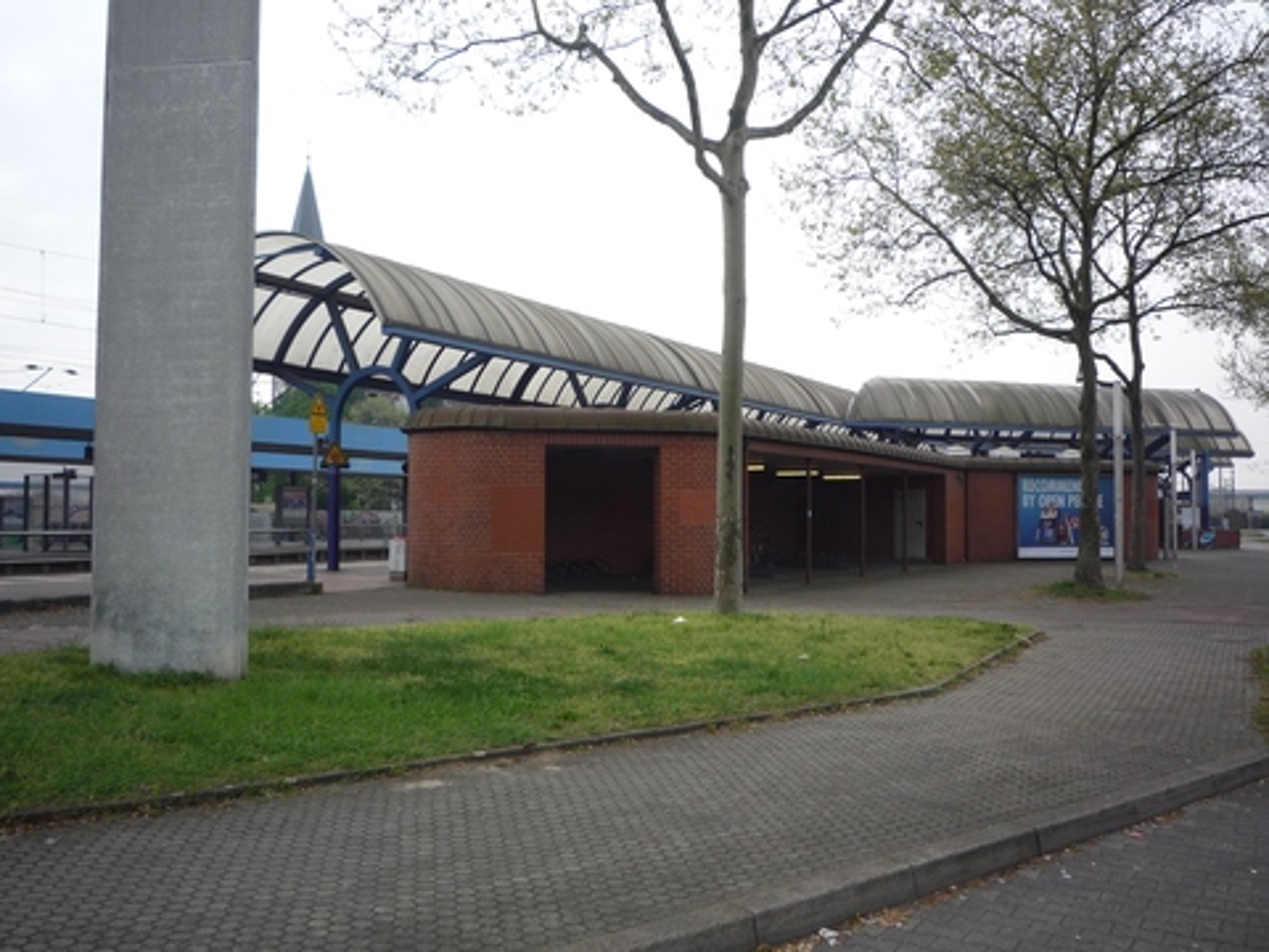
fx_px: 1173
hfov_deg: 56.8
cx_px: 634
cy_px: 476
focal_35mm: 32
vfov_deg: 44.2
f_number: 4
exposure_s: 1/320
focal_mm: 5.2
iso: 100
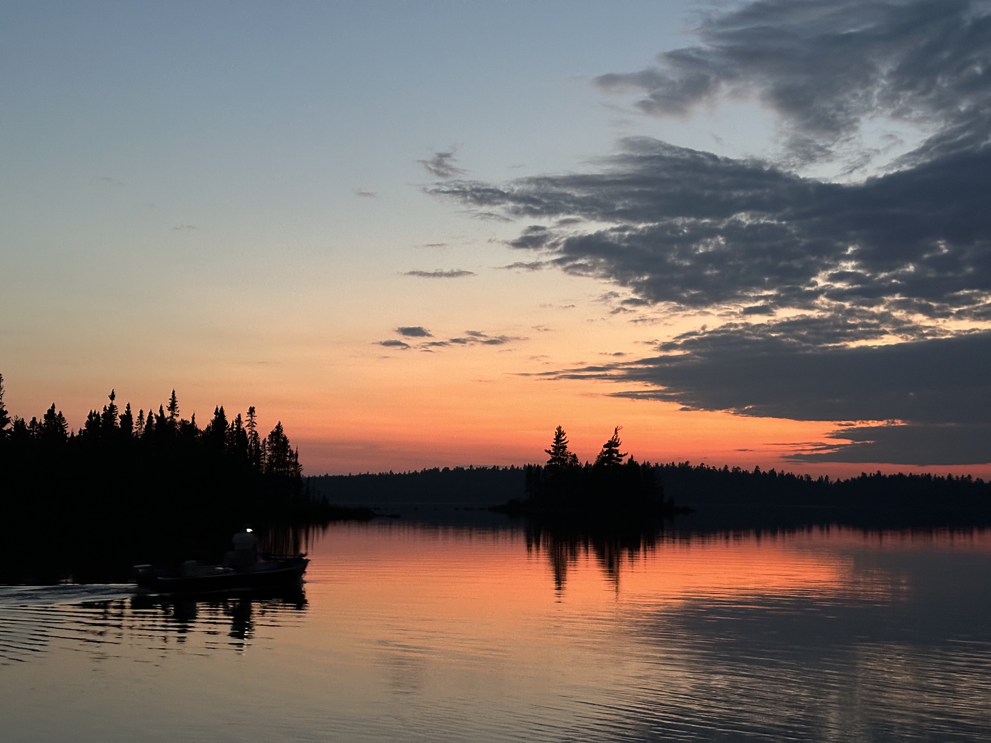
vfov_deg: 30.3
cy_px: 372
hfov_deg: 39.7
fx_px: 1374
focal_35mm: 48
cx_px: 496
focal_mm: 6.86
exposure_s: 1/30
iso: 500
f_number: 1.78
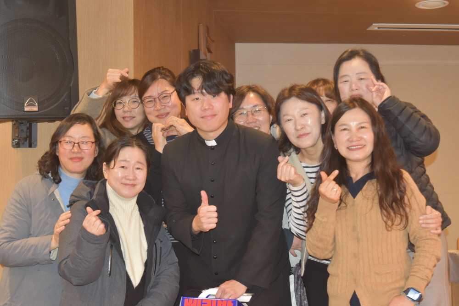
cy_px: 153
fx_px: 861
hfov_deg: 29.8
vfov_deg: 20.2
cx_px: 230
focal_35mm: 68
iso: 1000
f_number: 5
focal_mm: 45
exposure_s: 1/60
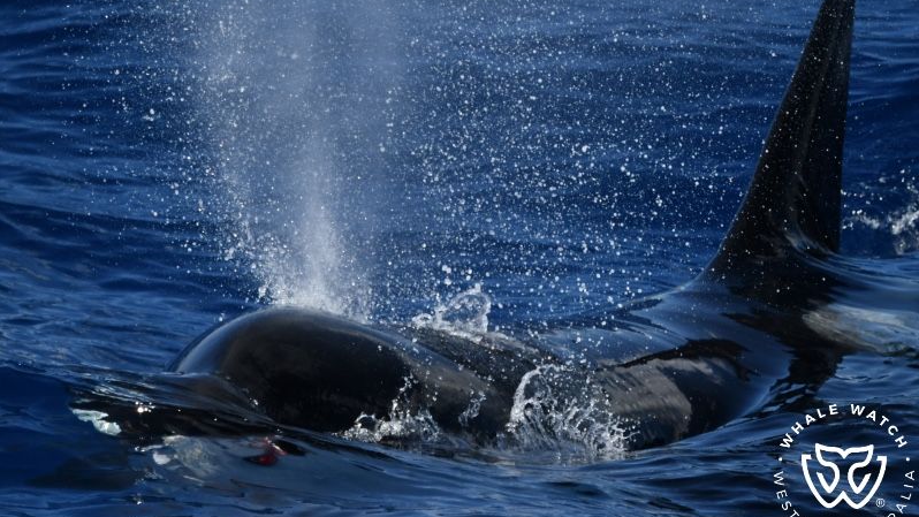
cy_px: 242
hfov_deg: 4.3
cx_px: 460
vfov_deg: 2.4
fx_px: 12282
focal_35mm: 504
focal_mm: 480
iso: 900
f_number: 6.3
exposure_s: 1/8000
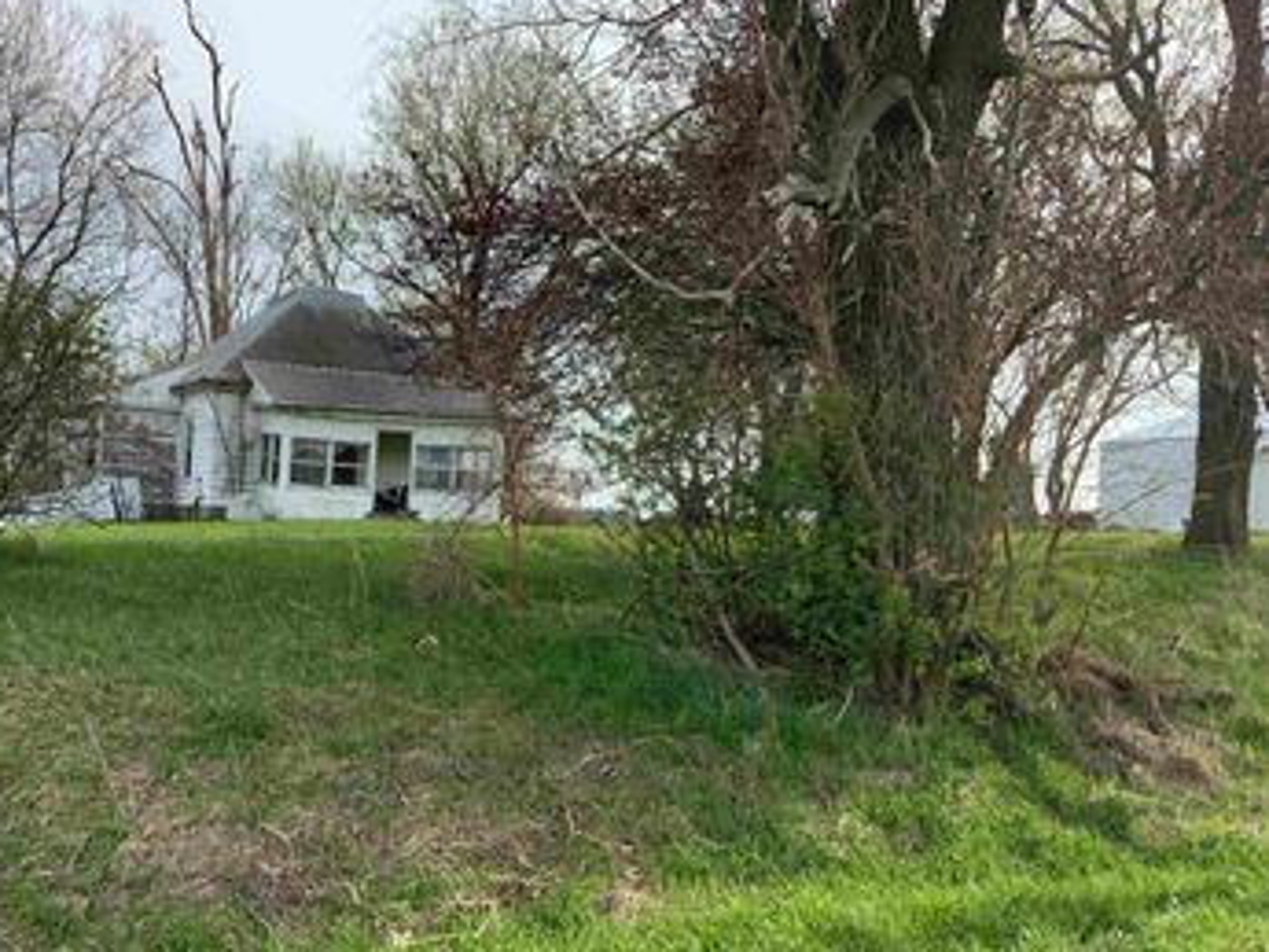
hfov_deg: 43.7
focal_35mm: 42
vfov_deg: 34.4
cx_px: 357
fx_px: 1540
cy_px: 494
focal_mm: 3
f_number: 1.8
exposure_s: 1/912
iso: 16
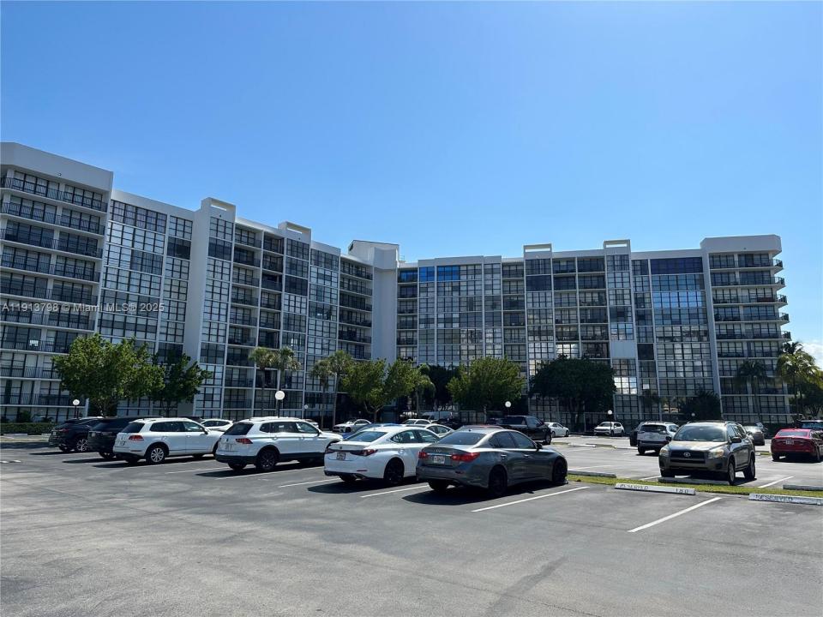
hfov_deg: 71.6
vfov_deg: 56.8
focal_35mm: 24
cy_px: 308
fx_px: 571
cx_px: 412
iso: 80
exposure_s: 1/7042
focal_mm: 6.86
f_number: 1.78
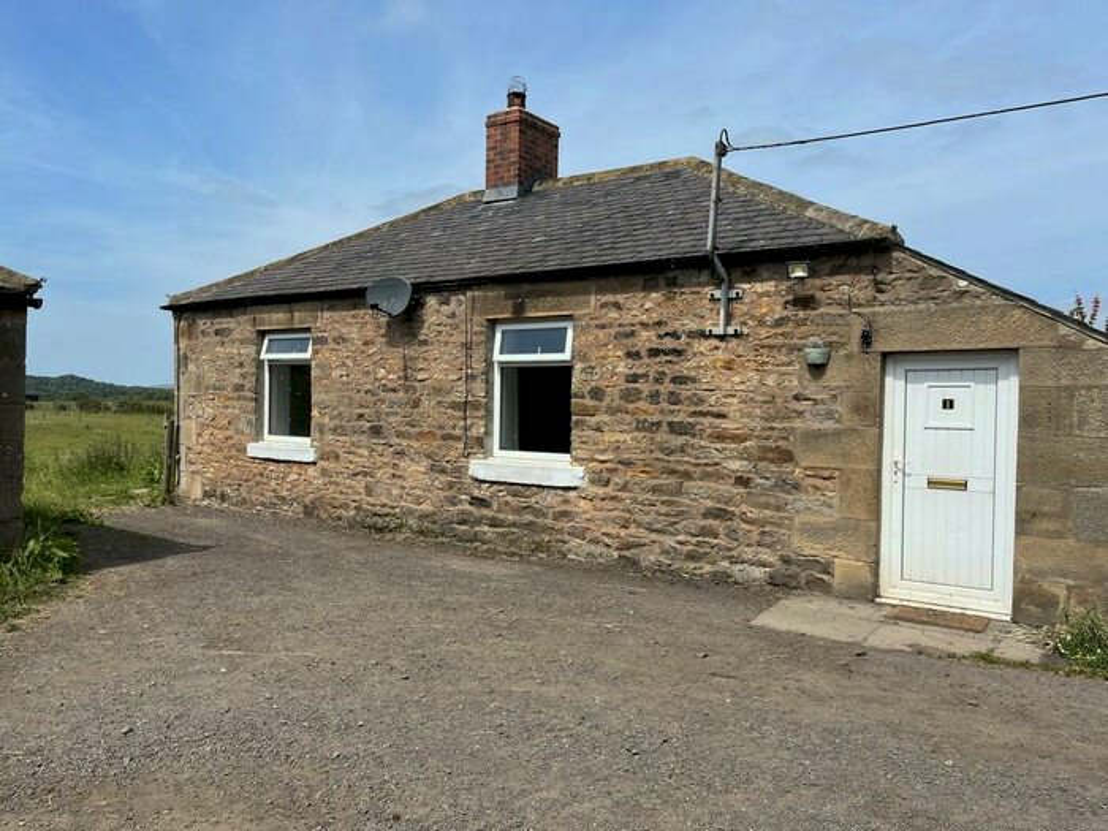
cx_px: 554
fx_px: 832
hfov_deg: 67.3
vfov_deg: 53.1
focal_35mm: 26
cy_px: 416
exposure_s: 1/4484
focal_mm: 5.1
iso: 50
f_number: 1.6
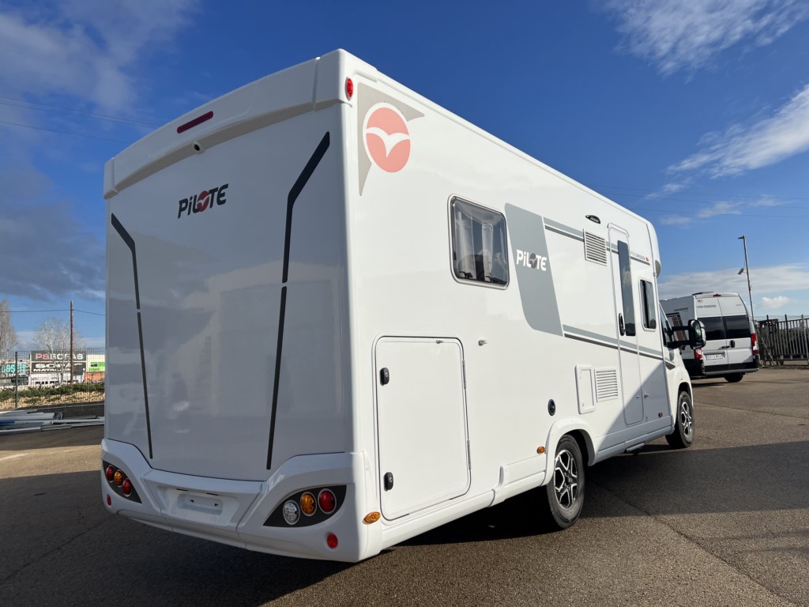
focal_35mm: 26
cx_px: 404
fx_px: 608
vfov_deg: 53.1
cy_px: 304
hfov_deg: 67.3
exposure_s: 1/11364
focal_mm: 5.7
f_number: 1.5
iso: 50
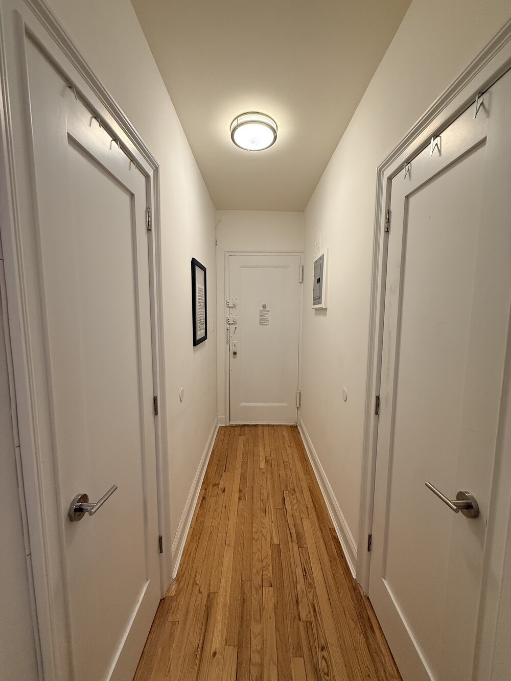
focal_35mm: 14
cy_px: 340
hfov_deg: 85.7
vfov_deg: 102.1
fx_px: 276
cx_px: 256
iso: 200
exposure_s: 1/120
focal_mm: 2.22
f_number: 2.2
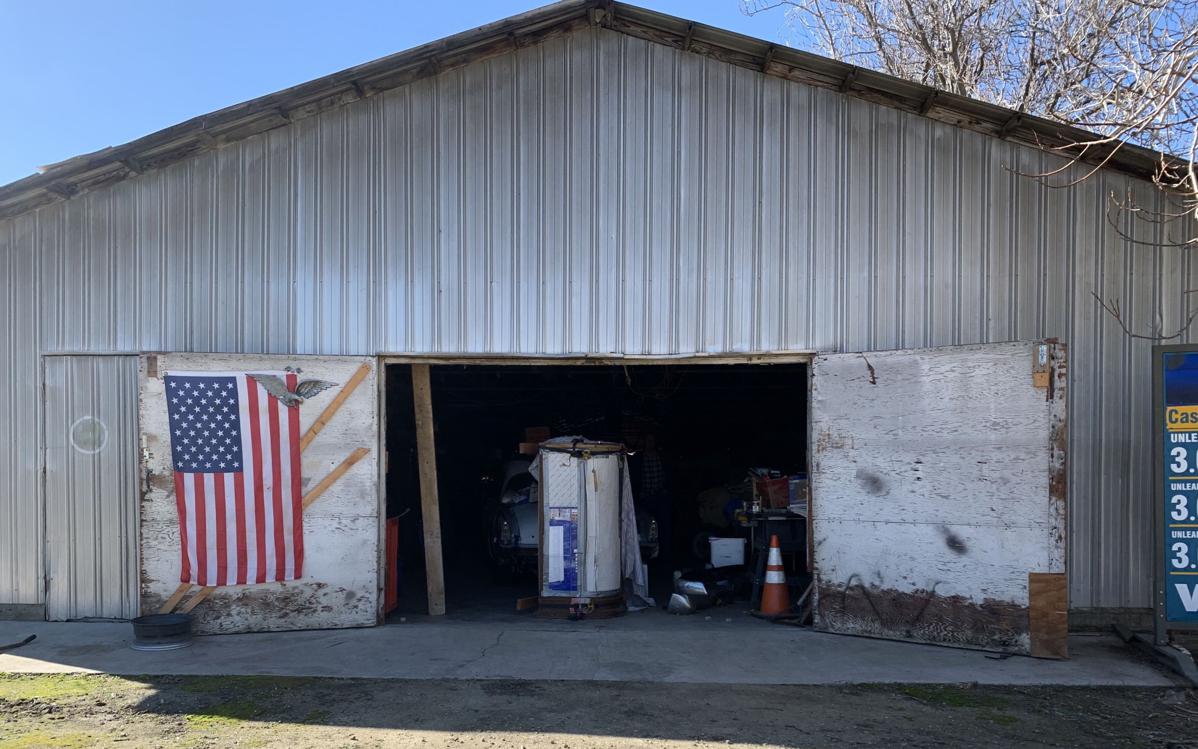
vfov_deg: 42.8
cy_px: 466
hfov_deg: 64.6
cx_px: 576
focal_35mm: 29
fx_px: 947
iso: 25
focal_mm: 4.25
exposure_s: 1/678
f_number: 1.8
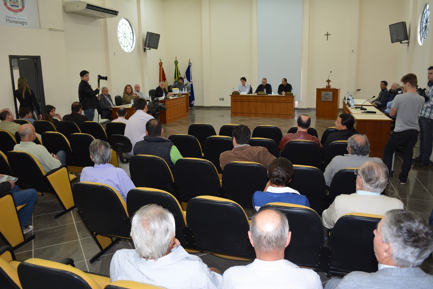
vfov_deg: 47.9
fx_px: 325
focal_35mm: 27
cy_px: 144
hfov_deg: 67.4
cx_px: 216
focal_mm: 18
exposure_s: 1/60
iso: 720
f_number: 4
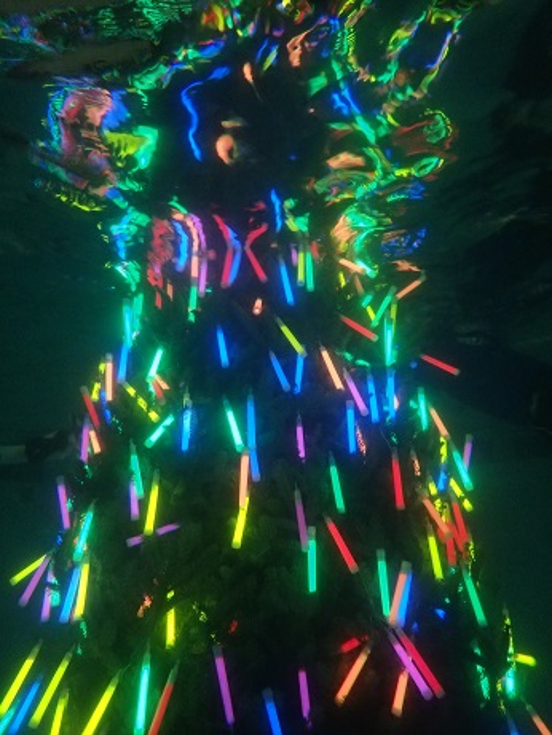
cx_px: 276
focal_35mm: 25
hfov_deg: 54.9
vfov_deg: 69.4
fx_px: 531
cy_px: 368
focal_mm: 4.5
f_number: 2
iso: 800
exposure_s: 1/20
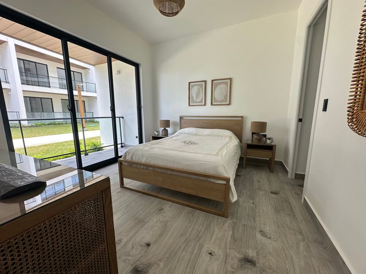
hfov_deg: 102.1
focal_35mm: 14
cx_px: 183
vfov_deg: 85.7
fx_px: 148
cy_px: 137
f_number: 2.2
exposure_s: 1/99
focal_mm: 2.22
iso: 64
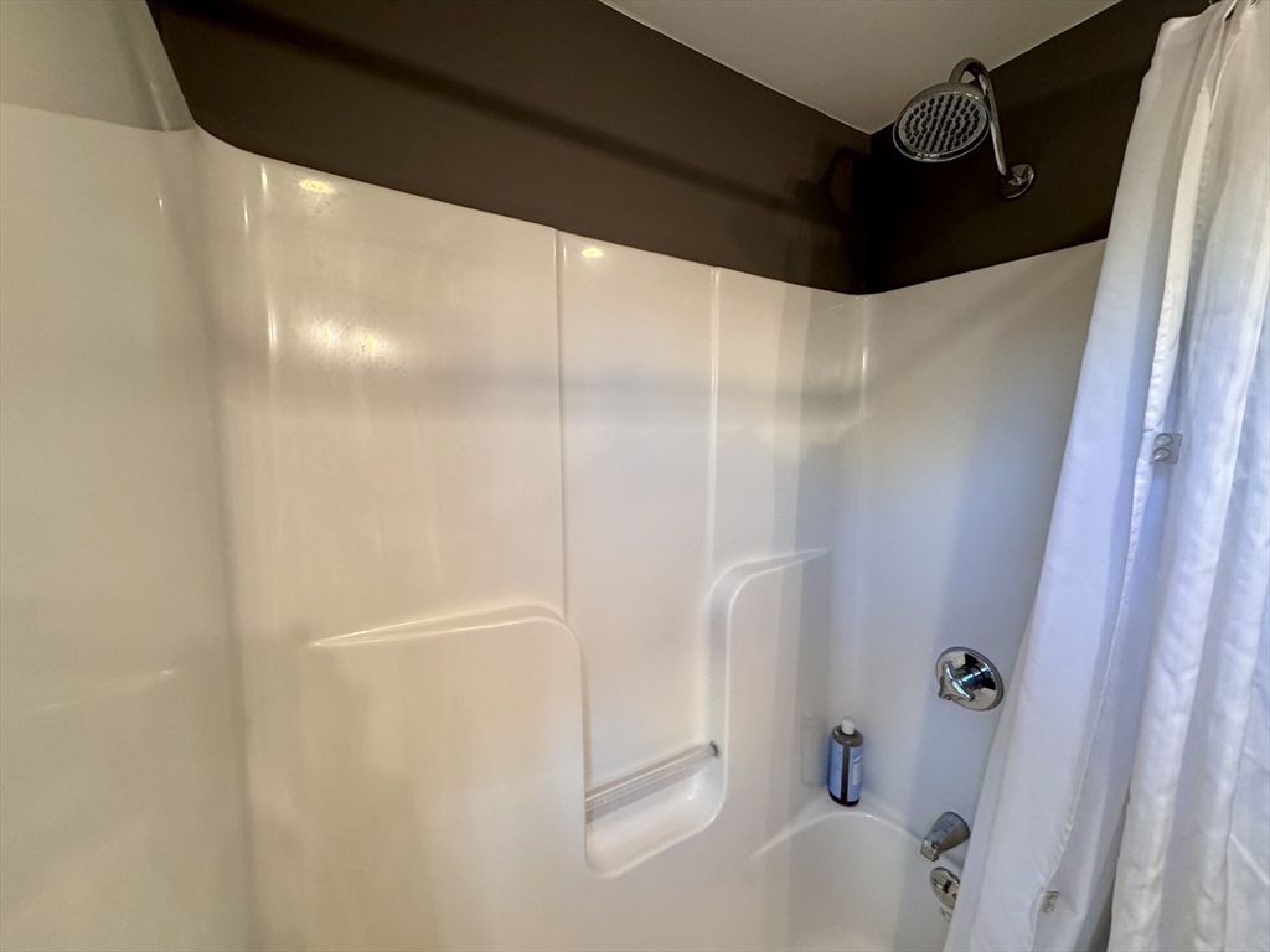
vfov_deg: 85.7
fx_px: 514
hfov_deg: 102.1
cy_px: 476
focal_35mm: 14
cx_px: 635
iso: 320
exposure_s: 1/120
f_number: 2.2
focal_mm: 2.22
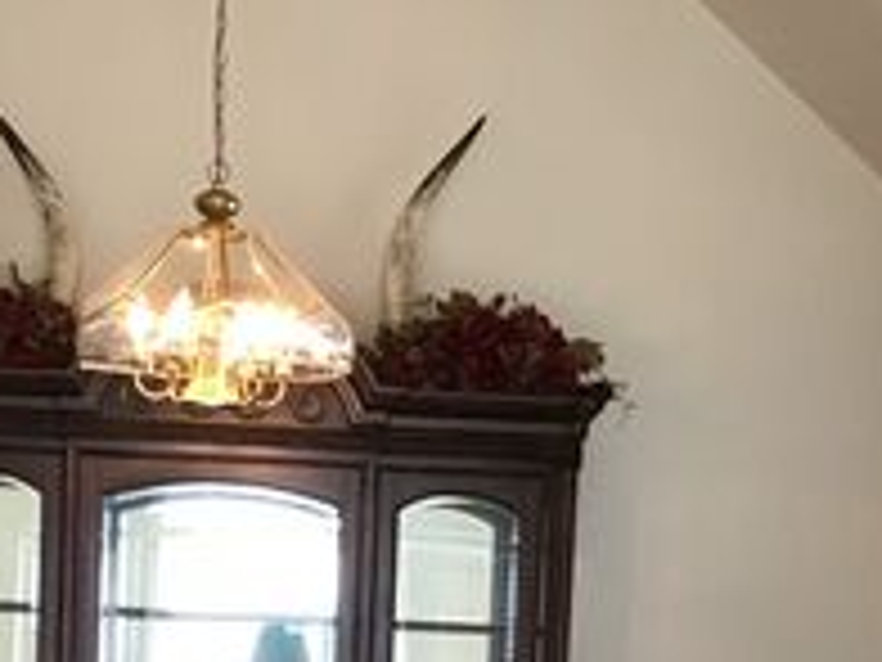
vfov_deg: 13.9
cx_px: 392
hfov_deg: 19.4
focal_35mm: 101
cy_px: 928
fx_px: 2573
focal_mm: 3.3
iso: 32
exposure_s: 1/30
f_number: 2.4
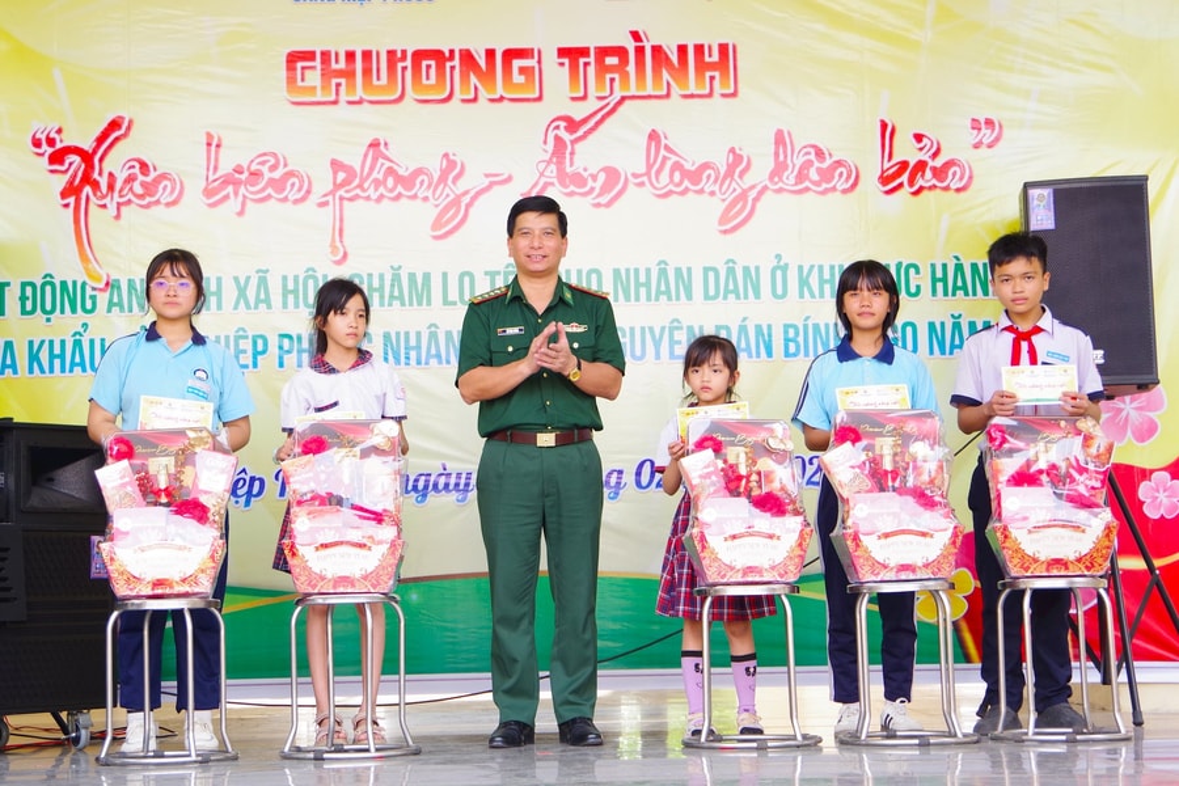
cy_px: 393
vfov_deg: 22.6
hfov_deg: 33.4
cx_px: 590
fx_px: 1965
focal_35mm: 60
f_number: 4.5
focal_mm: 40
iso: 400
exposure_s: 1/100
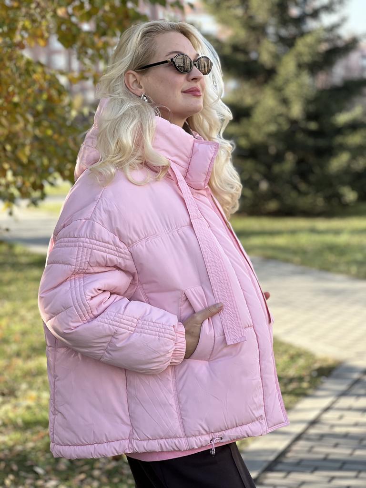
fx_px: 1086
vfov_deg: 25.3
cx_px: 183
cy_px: 244
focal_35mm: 77
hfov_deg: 19.1
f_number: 2.8
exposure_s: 1/159
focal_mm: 9
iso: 25
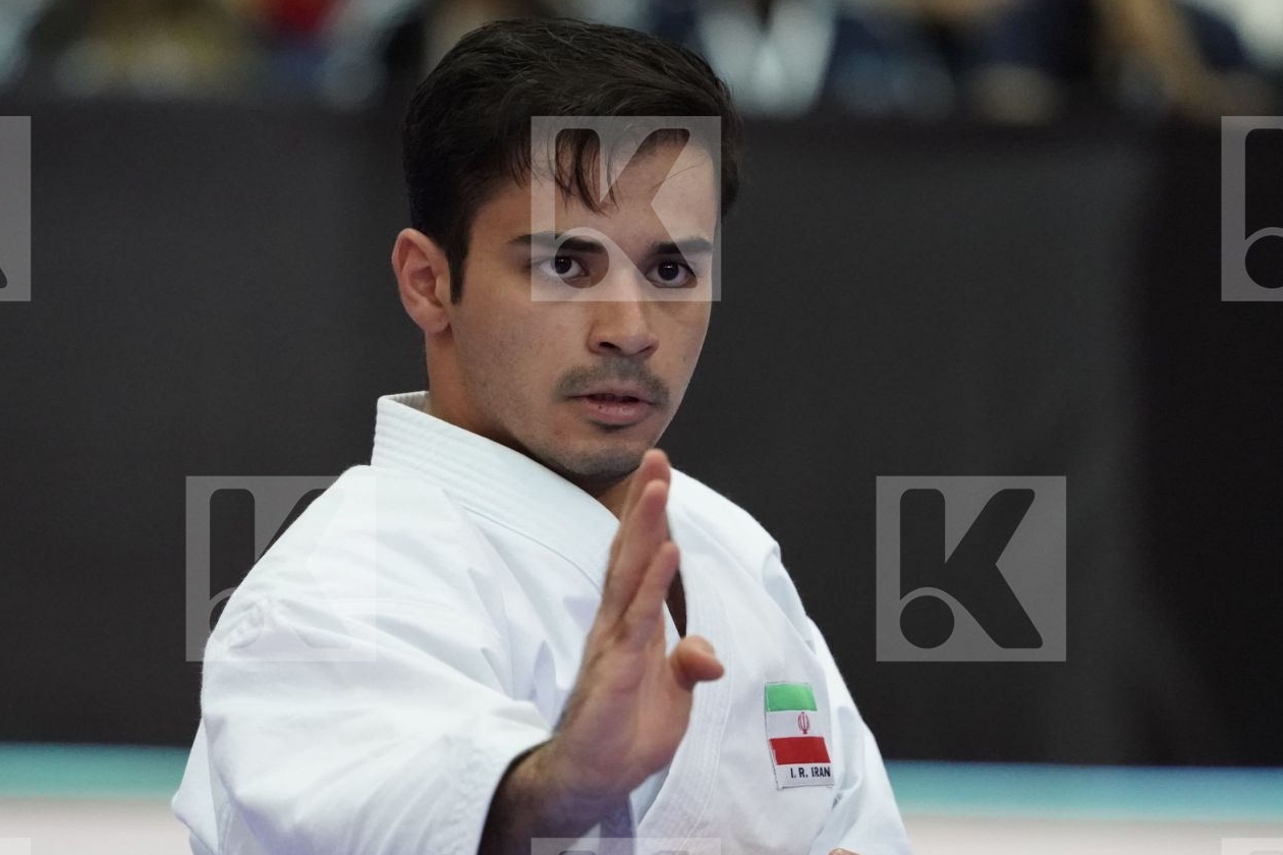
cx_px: 626
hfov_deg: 4.6
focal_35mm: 450
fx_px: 16036
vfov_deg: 3.1
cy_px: 569
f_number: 5.6
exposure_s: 1/400
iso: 8000
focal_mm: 315
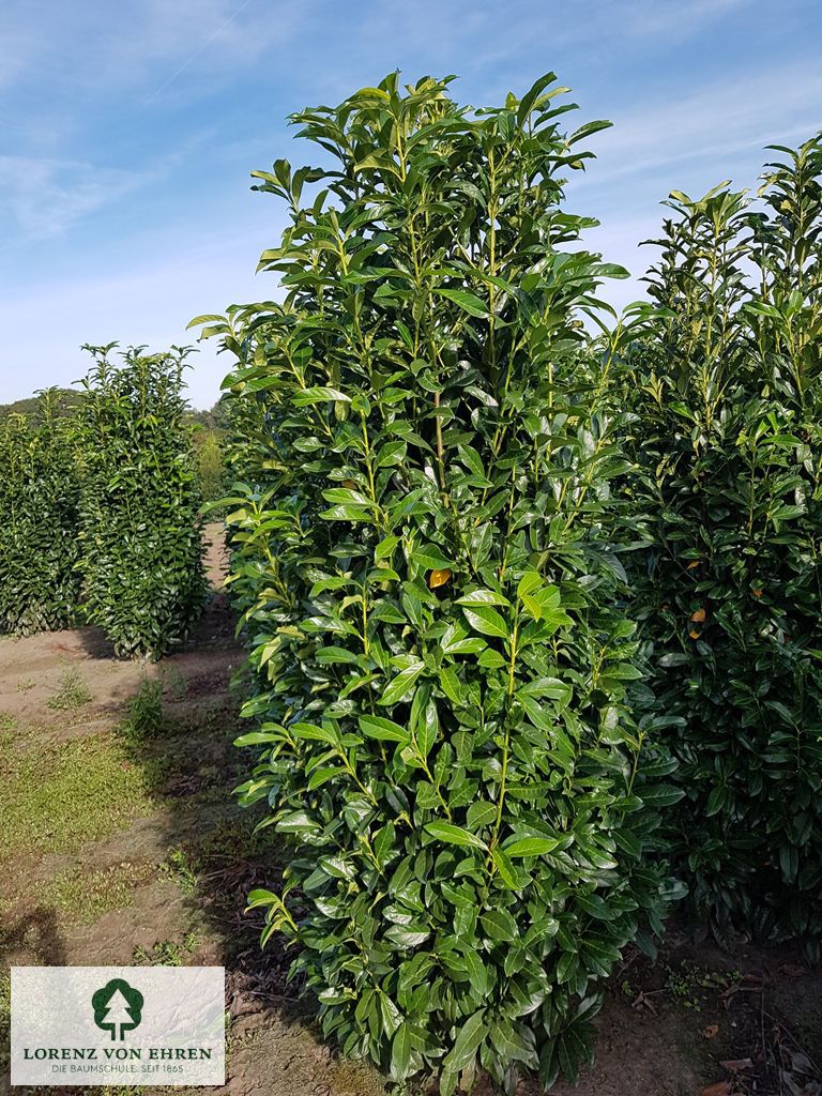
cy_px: 548
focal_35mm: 26
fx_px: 823
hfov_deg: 53.1
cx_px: 411
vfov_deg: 67.3
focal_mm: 4.2
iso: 50
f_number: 1.7
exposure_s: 1/1456
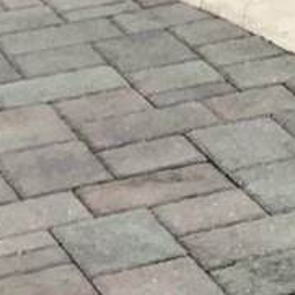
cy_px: -199
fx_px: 2333
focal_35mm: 242
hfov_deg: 6.5
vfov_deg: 7.1
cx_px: 940
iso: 25
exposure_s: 1/734
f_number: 2.4
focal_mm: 3.3
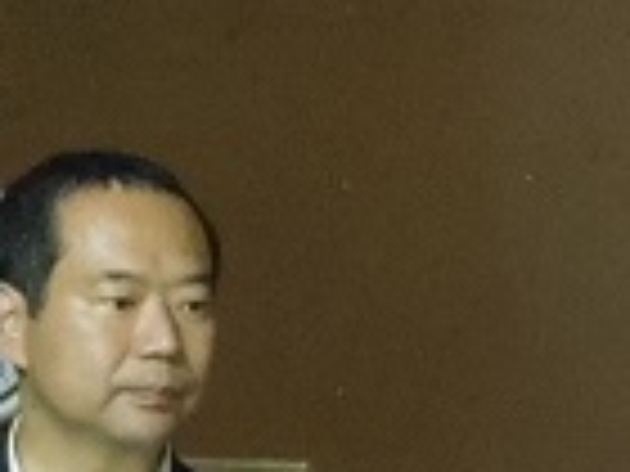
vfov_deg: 6.0
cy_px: 692
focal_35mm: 246
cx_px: 382
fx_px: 4477
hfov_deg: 8.0
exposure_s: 1/15
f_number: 3.9
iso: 2000
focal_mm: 7.8
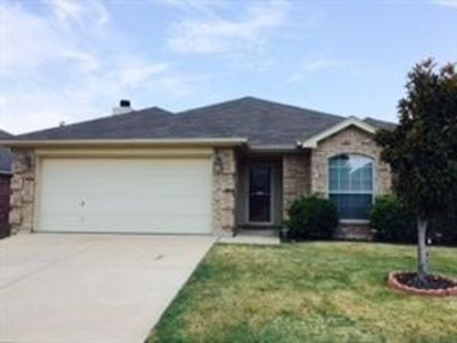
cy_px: 172
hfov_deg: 61.7
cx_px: 228
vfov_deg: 48.2
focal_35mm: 29
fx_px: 383
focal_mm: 4.15
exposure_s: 1/1580
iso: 32
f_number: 2.2
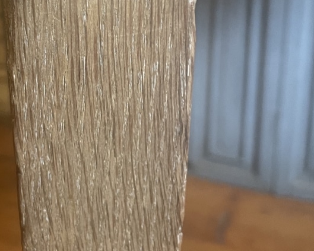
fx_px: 539
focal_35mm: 58
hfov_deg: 32.2
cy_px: 64
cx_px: 102
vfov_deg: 25.9
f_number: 1.6
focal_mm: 4.2
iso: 320
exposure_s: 1/33
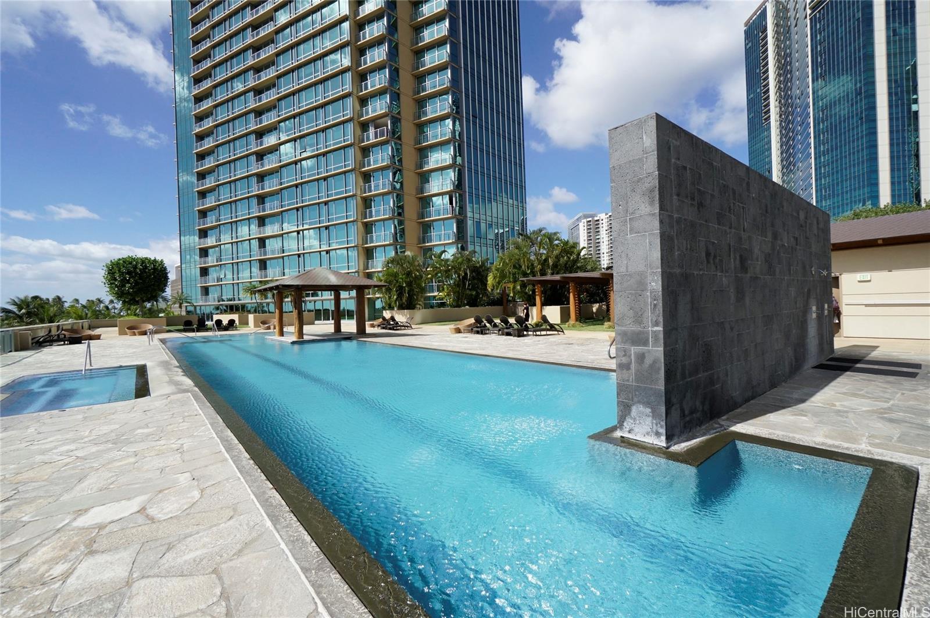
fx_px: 387
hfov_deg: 100.5
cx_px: 465
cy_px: 309
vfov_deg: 77.2
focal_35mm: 15
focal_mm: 10
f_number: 9
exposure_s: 1/2500
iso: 800
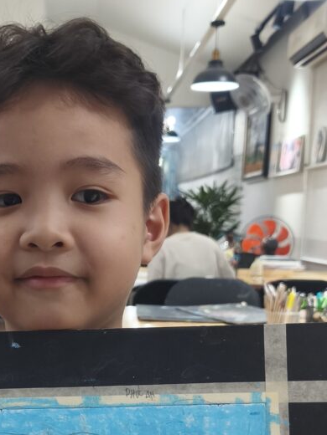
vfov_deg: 32.0
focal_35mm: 59
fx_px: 743
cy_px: 337
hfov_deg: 24.4
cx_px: 62
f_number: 1.7
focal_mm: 5.35
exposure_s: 1/100
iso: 100
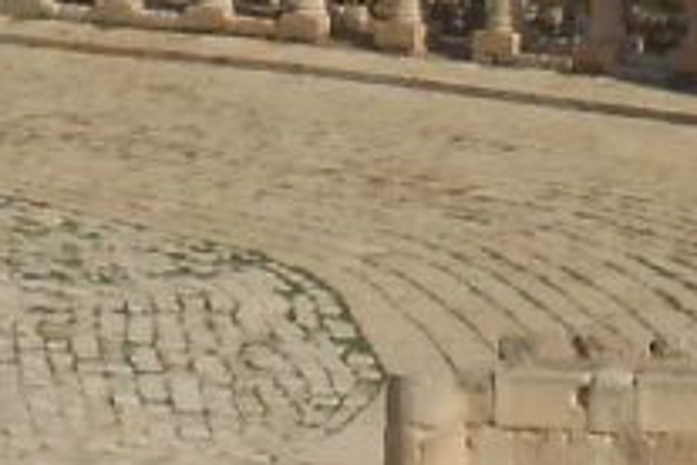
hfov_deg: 6.6
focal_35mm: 305
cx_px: -596
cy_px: 421
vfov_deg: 4.5
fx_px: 5905
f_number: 4.2
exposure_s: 1/1500
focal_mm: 6.8
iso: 80
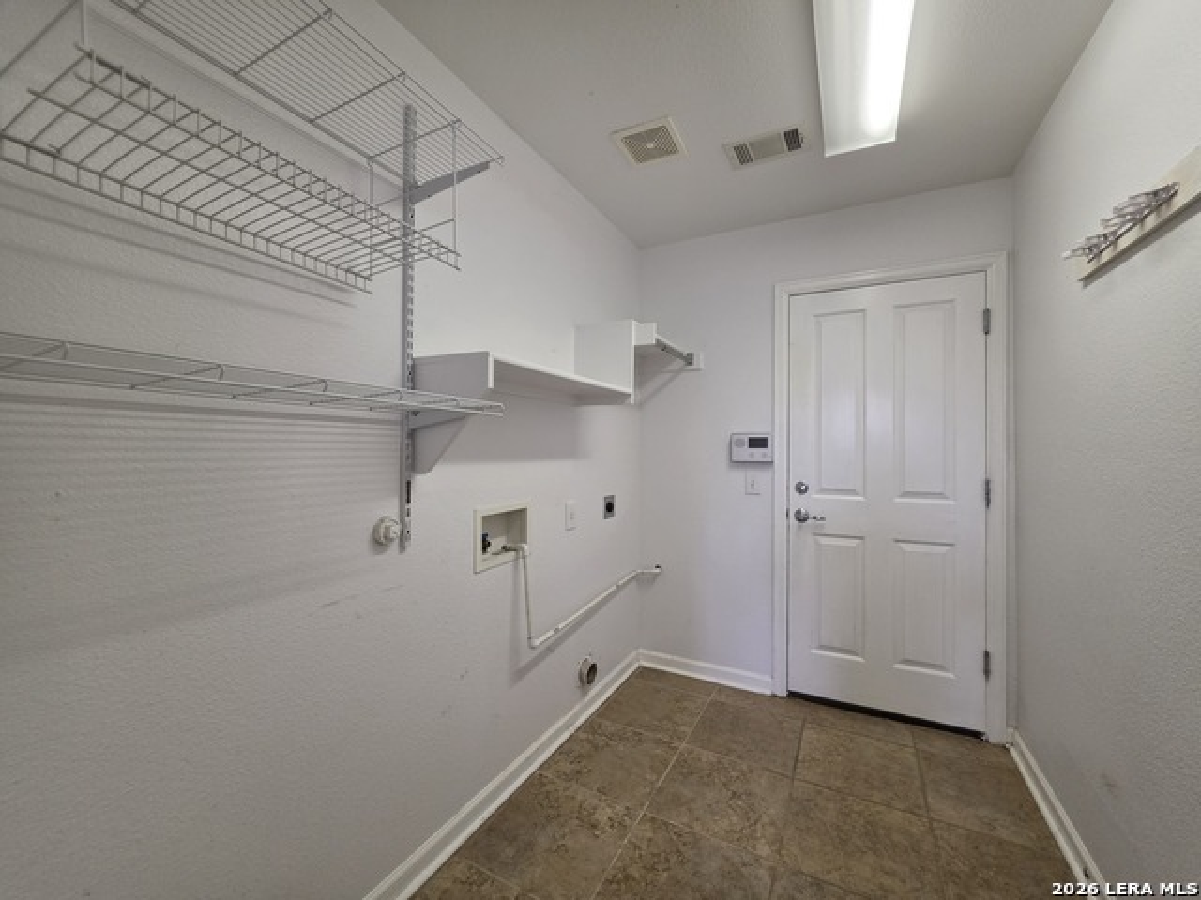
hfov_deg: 106.2
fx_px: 451
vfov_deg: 89.9
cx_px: 600
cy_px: 450
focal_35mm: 13
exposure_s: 1/120
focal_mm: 2.2
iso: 250
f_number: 1.9
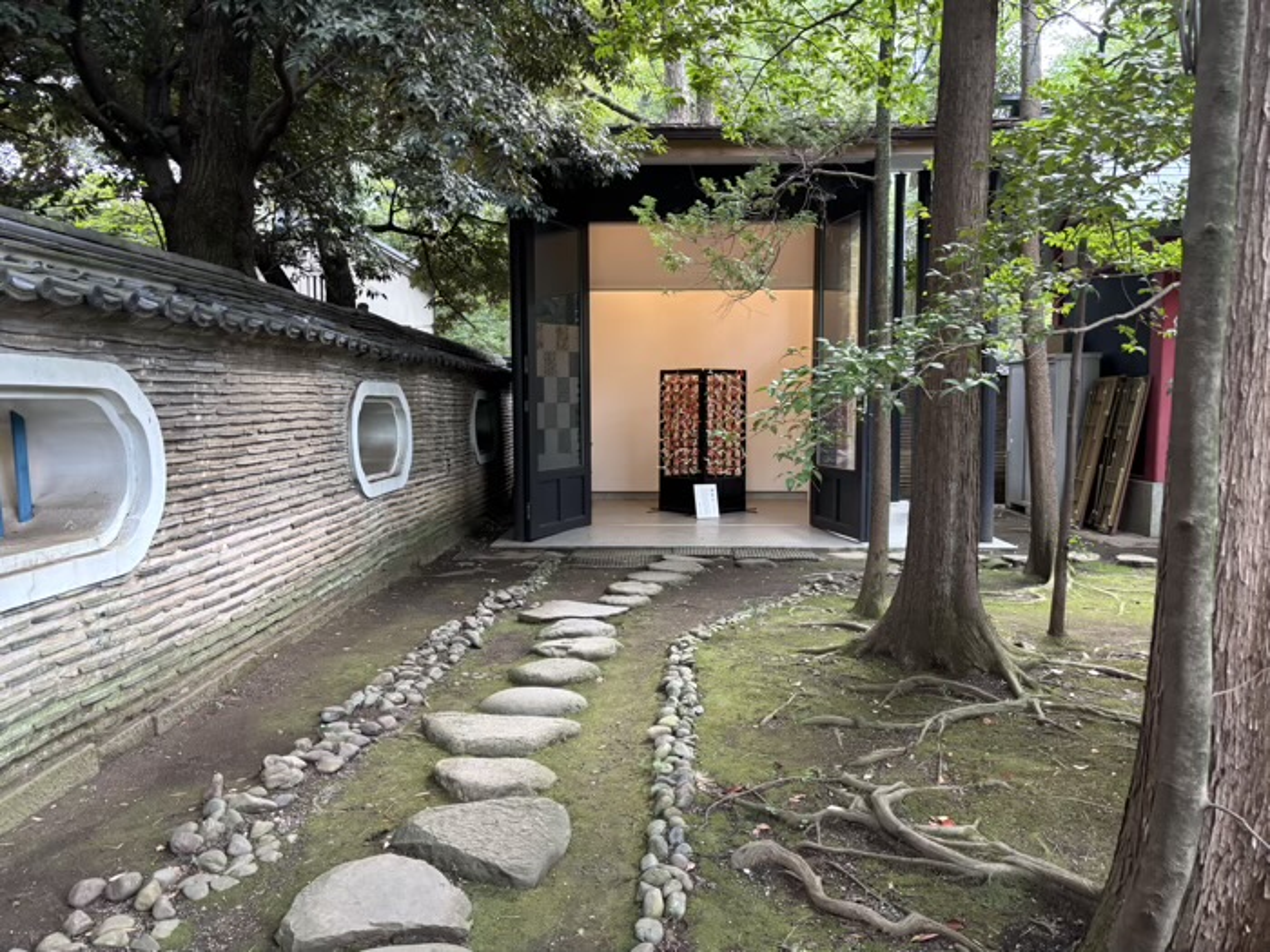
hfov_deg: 67.3
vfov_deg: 53.1
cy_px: 476
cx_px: 635
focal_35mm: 26
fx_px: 954
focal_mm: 5.96
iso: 160
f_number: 1.6
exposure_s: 1/50
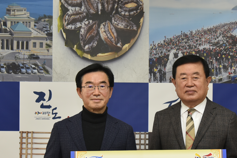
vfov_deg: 16.2
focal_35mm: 84
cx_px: 145
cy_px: 115
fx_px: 553
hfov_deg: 24.1
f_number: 5
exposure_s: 1/125
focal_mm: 46
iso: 800
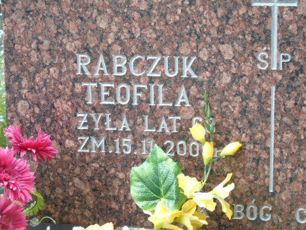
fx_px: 1255
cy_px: 115
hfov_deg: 13.9
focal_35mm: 142
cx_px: 153
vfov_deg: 10.4
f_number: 4.7
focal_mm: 25
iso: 200
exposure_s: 1/125
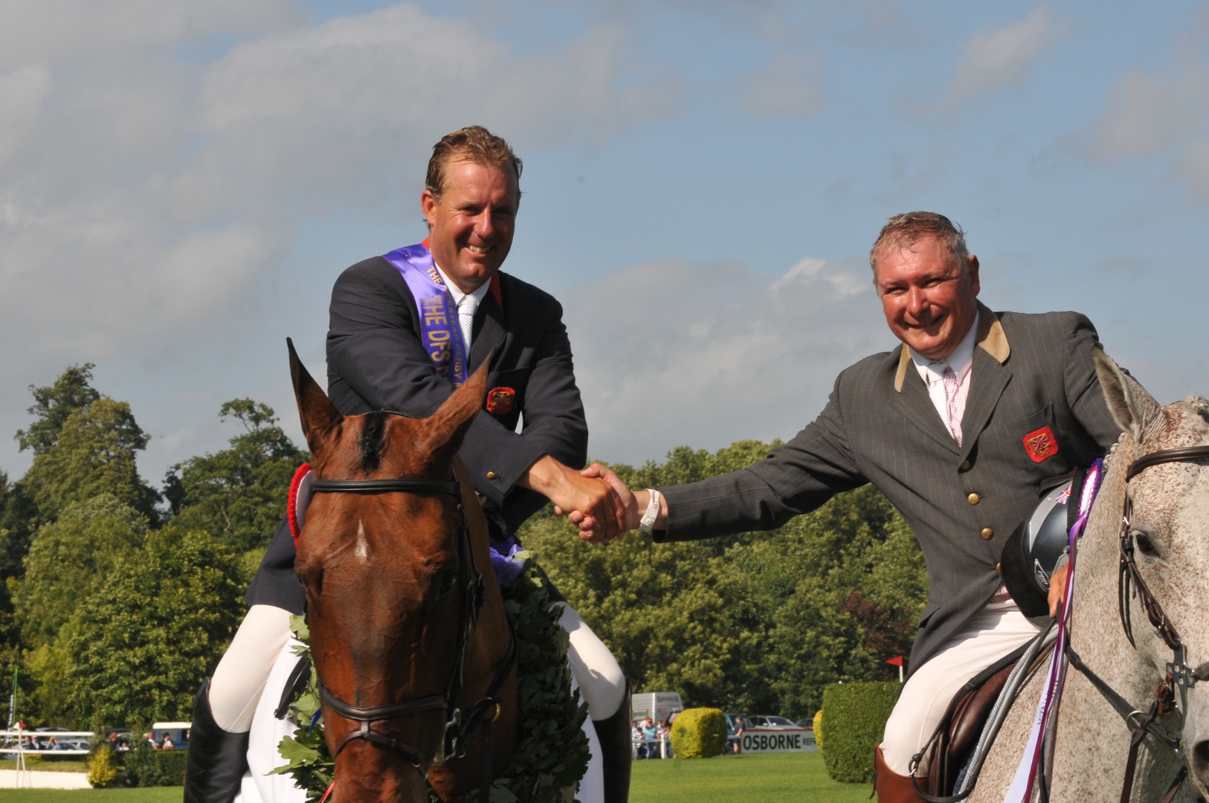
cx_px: 604
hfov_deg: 19.5
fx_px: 3522
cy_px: 402
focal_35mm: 105
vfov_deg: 13.0
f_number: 18
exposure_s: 1/250
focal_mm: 70
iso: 320
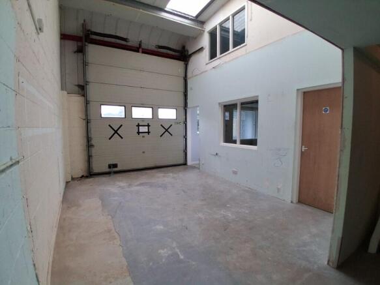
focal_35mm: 17
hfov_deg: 91.0
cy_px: 142
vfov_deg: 74.7
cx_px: 190
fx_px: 187
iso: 100
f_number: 2.2
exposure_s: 1/100
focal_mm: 1.4
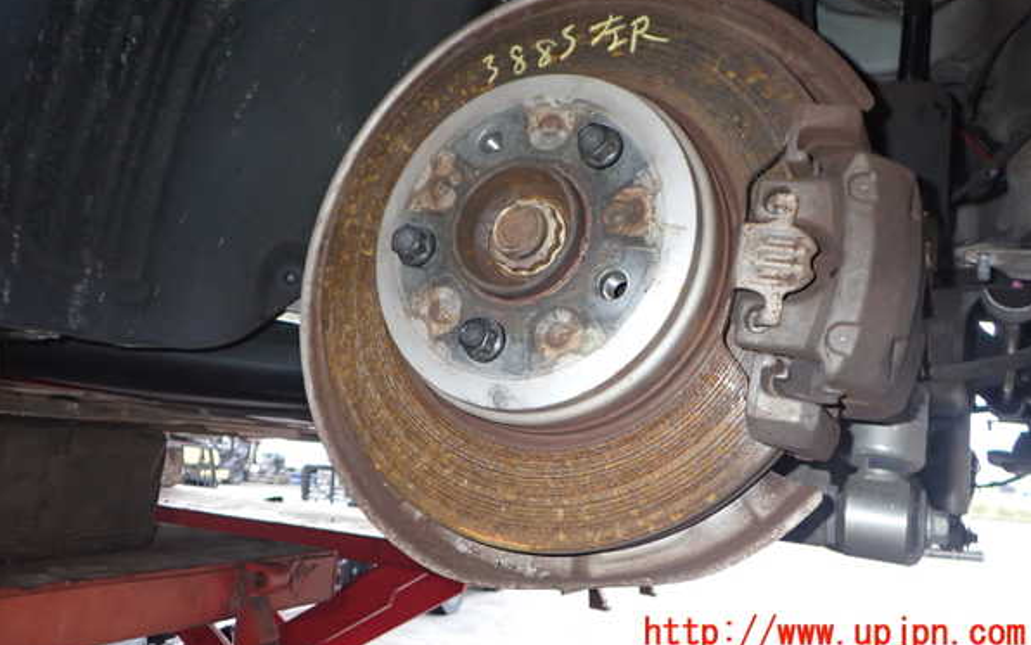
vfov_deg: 39.3
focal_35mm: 32
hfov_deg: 59.6
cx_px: 516
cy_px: 266
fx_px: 899
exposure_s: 1/30
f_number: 6.3
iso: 400
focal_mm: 5.4
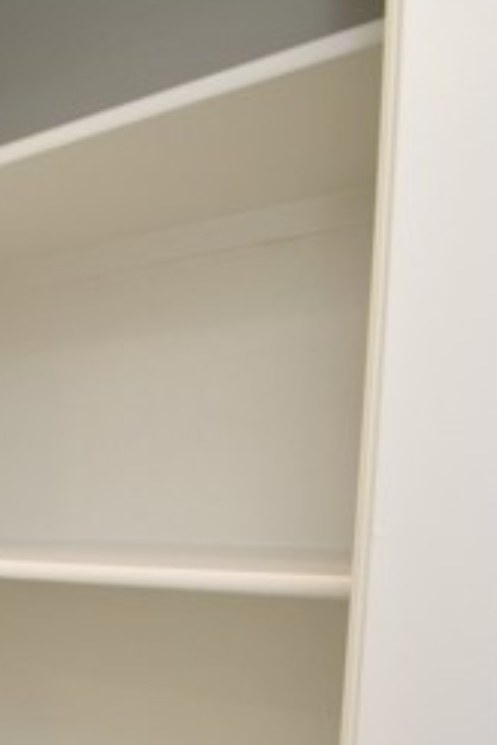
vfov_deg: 46.8
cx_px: -288
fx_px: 808
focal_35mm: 39
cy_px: 601
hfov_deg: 24.6
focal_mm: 10
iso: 220
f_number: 4
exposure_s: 1/60
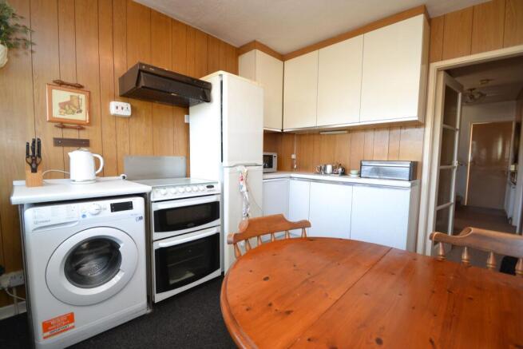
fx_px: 218
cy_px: 174
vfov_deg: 77.4
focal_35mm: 15
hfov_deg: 100.4
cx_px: 262
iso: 400
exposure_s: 1/60
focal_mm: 10
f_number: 3.5
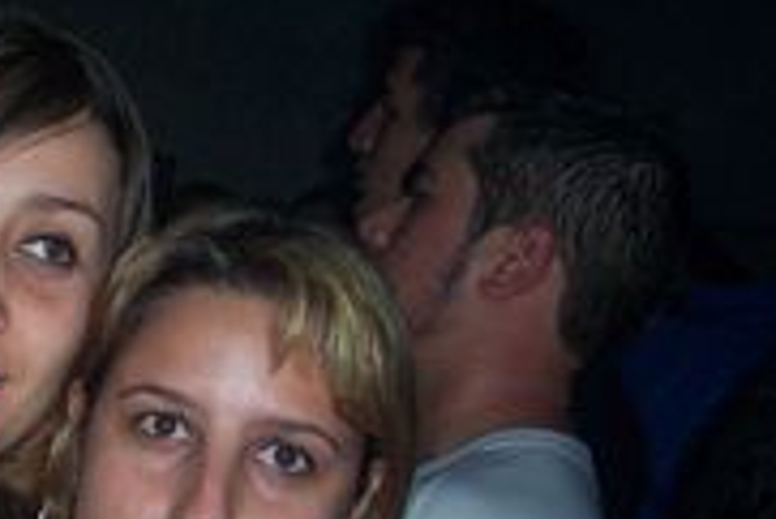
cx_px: -30
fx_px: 1812
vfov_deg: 16.3
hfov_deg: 23.0
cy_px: 324
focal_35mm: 84
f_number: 2.8
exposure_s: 1/30
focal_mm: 8
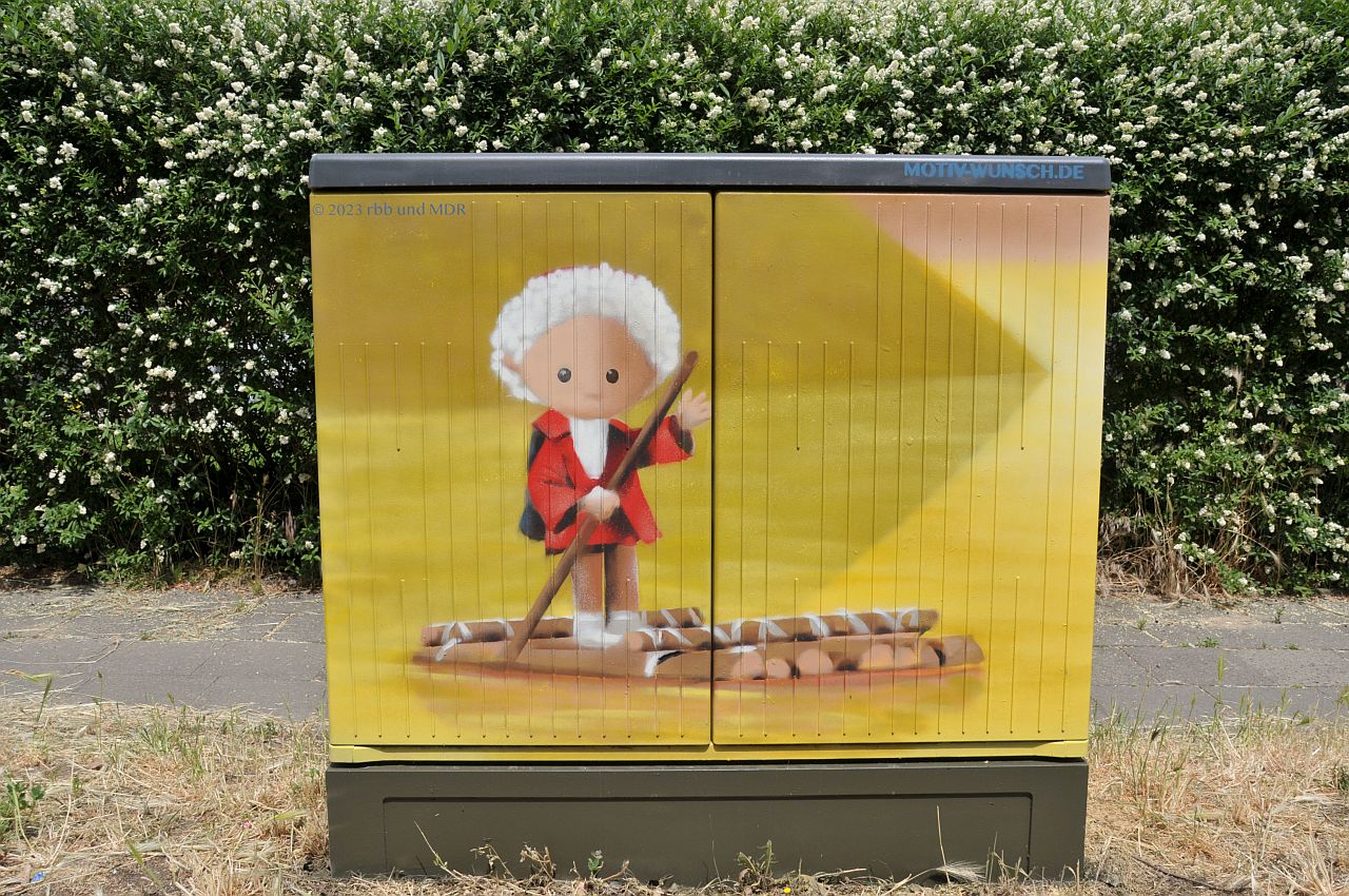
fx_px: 1235
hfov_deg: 57.3
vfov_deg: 39.9
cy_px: 448
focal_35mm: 33
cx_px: 674
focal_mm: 22
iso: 200
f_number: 10
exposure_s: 1/400
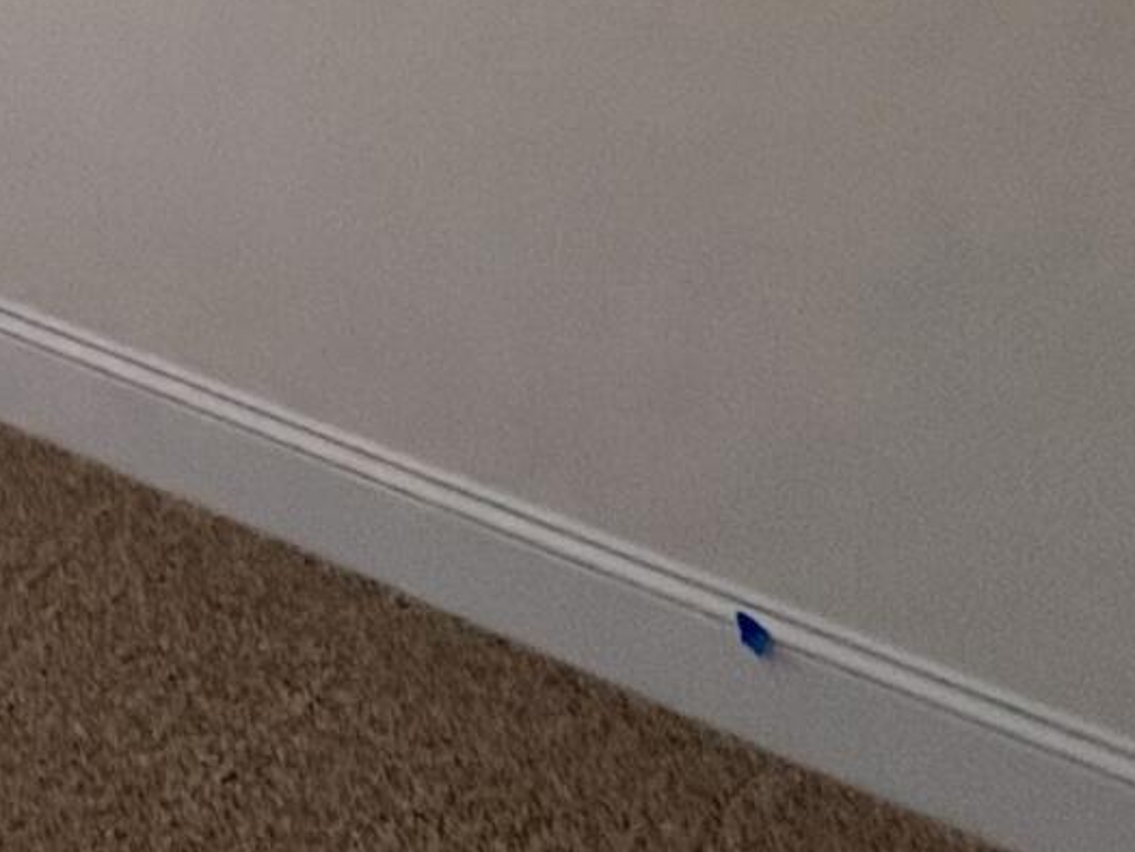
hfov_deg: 20.2
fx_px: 2624
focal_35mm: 80
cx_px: -672
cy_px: -554
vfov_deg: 16.3
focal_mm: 2.22
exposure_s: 1/134
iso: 100
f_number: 2.2
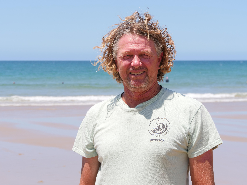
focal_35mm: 92
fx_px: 656
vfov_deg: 16.1
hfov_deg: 21.3
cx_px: 124
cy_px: 92
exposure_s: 1/640
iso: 200
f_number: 6.3
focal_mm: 46
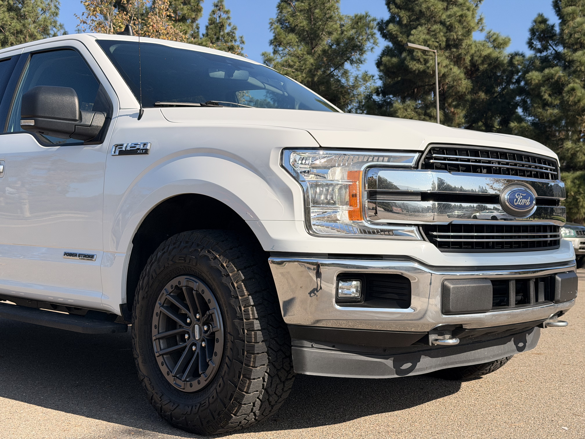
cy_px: 220
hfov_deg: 39.7
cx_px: 292
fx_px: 811
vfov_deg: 30.3
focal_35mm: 48
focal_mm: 6.76
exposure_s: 1/5208
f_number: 1.78
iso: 64
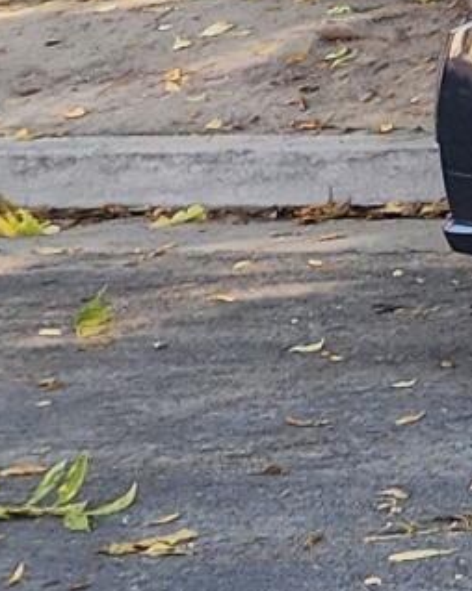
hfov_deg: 5.3
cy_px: -338
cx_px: 2529
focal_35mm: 212
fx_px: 3705
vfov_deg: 8.9
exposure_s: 1/180
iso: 32
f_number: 1.8
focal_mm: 6.4
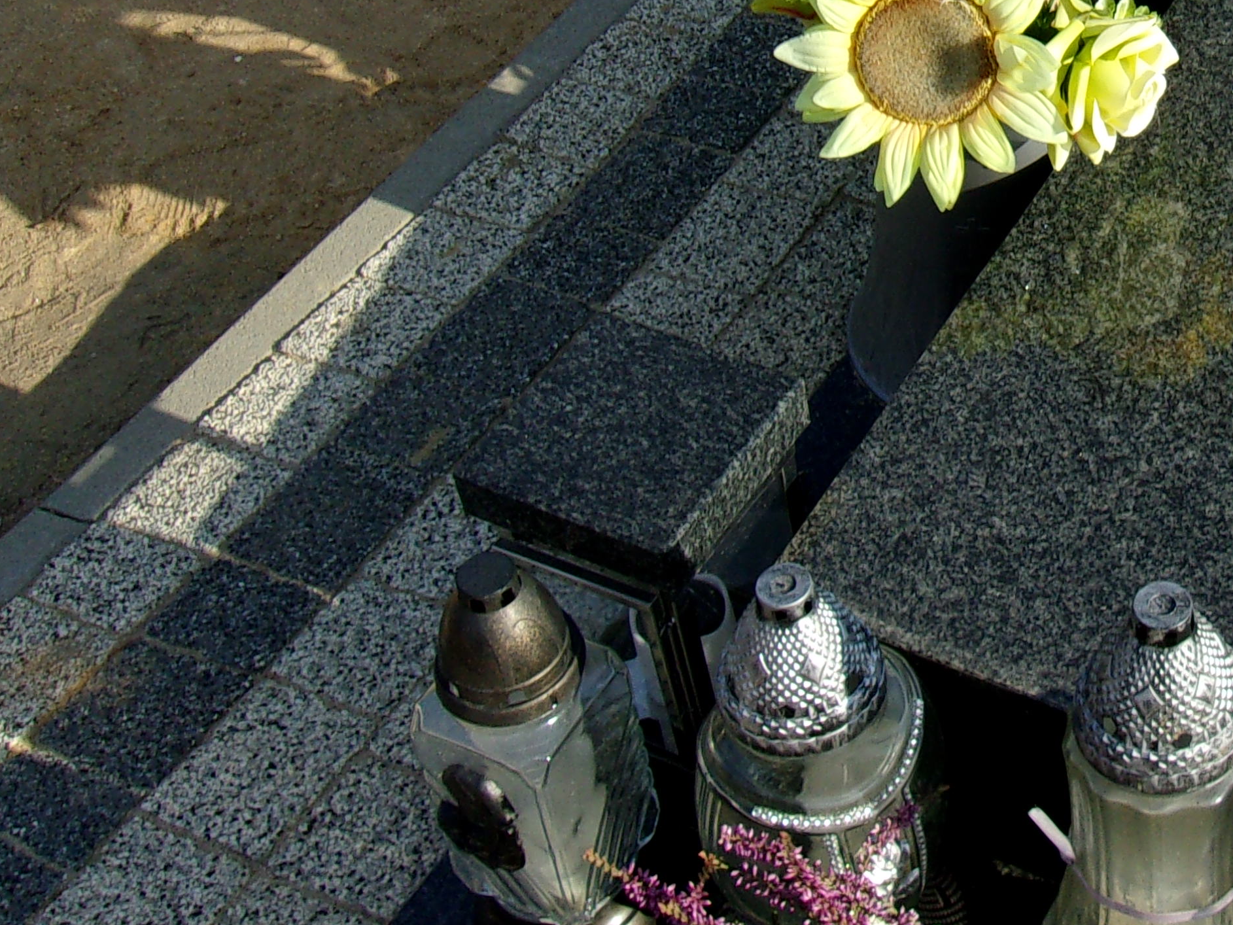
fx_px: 2351
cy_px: 97
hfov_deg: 27.9
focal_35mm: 66
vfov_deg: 21.8
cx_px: 1190
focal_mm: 4.9
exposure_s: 1/85
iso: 80
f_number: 10.4
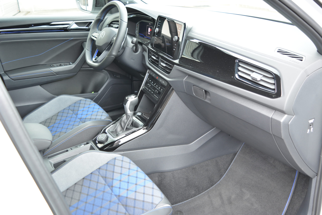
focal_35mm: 38
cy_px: 108
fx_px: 335
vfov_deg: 35.5
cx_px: 161
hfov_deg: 51.3
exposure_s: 1/60
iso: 320
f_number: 4
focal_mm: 25
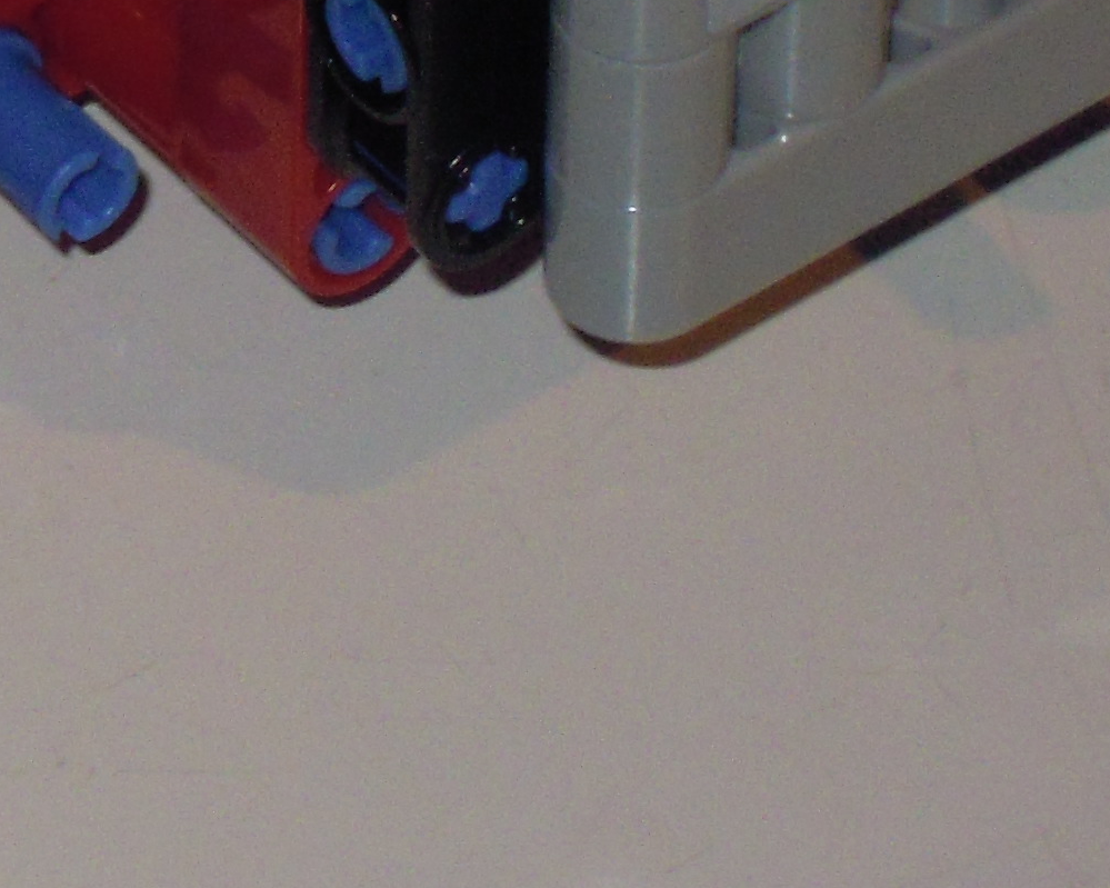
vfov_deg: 3.9
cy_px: -732
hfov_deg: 4.9
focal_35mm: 391
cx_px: -678
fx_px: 12844
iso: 250
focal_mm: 17.9
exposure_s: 1/50
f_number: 5.4
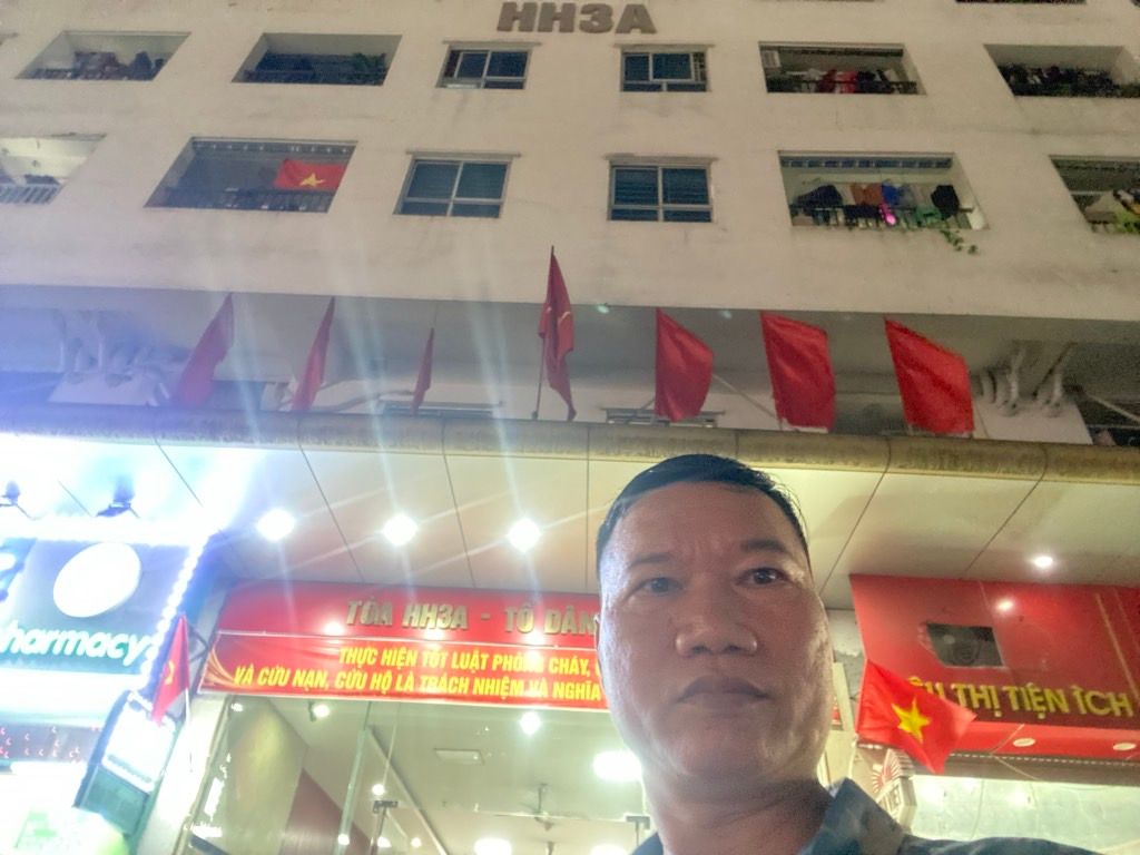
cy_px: 428
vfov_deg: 58.9
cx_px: 570
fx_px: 757
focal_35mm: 23
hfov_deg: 73.9
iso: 800
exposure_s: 1/17
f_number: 2.2
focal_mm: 2.71
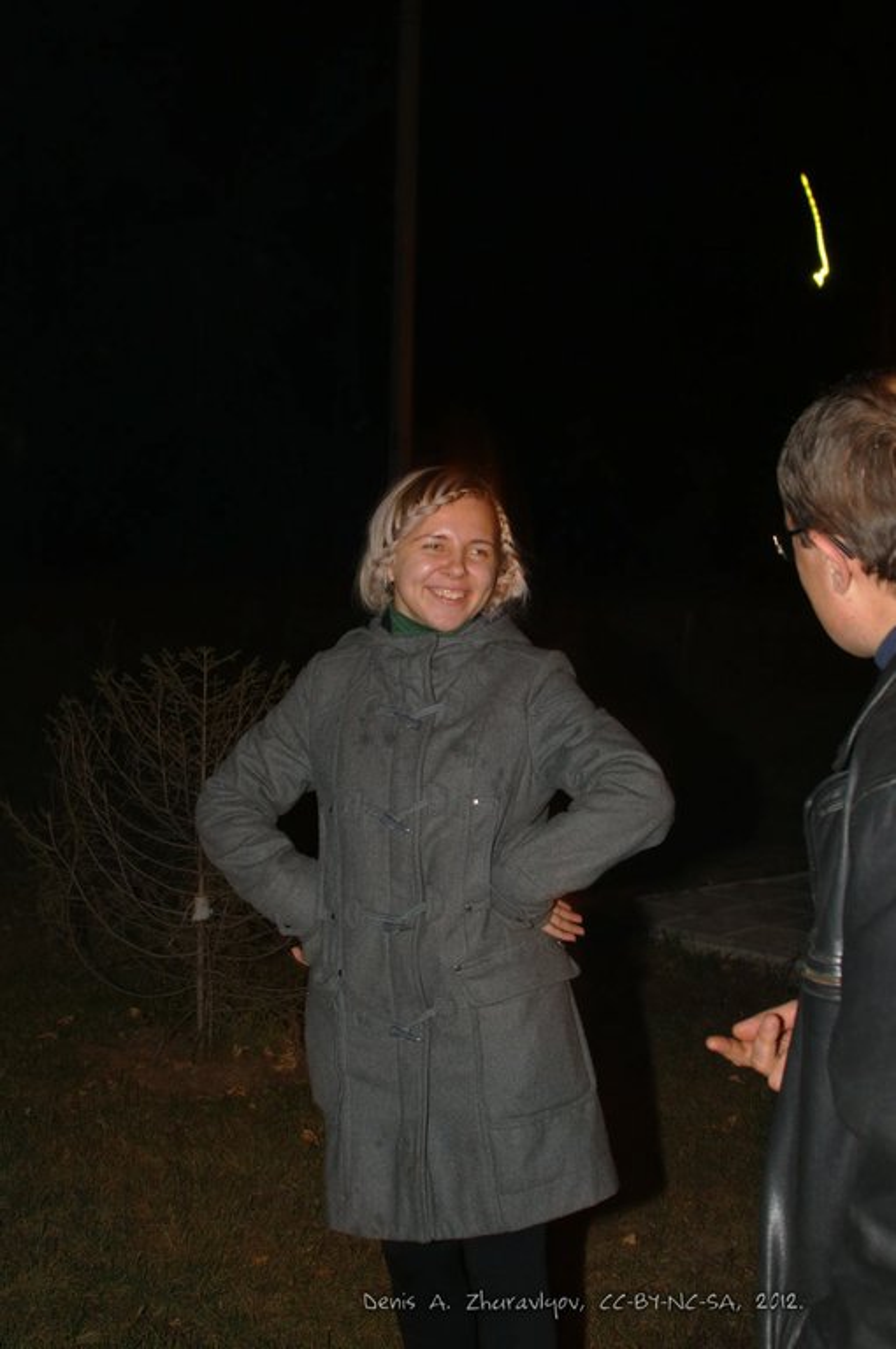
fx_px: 1965
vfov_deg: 37.9
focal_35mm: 52
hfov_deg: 25.7
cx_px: 448
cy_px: 674
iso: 400
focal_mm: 35
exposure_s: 1/2.5
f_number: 5.6
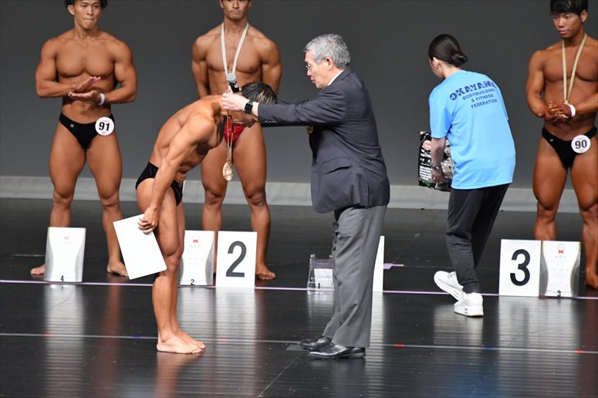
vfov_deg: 3.7
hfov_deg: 5.5
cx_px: 299
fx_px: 6226
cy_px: 199
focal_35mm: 375
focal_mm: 250
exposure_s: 1/400
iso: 5000
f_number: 5.6
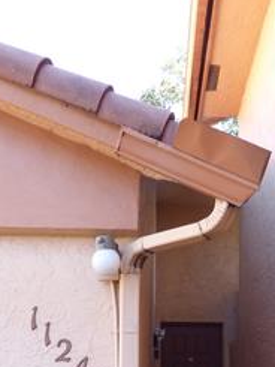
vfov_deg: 35.6
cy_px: 358
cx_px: 181
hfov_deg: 29.5
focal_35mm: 49
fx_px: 519
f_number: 3.2
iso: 100
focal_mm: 3.58
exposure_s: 1/60
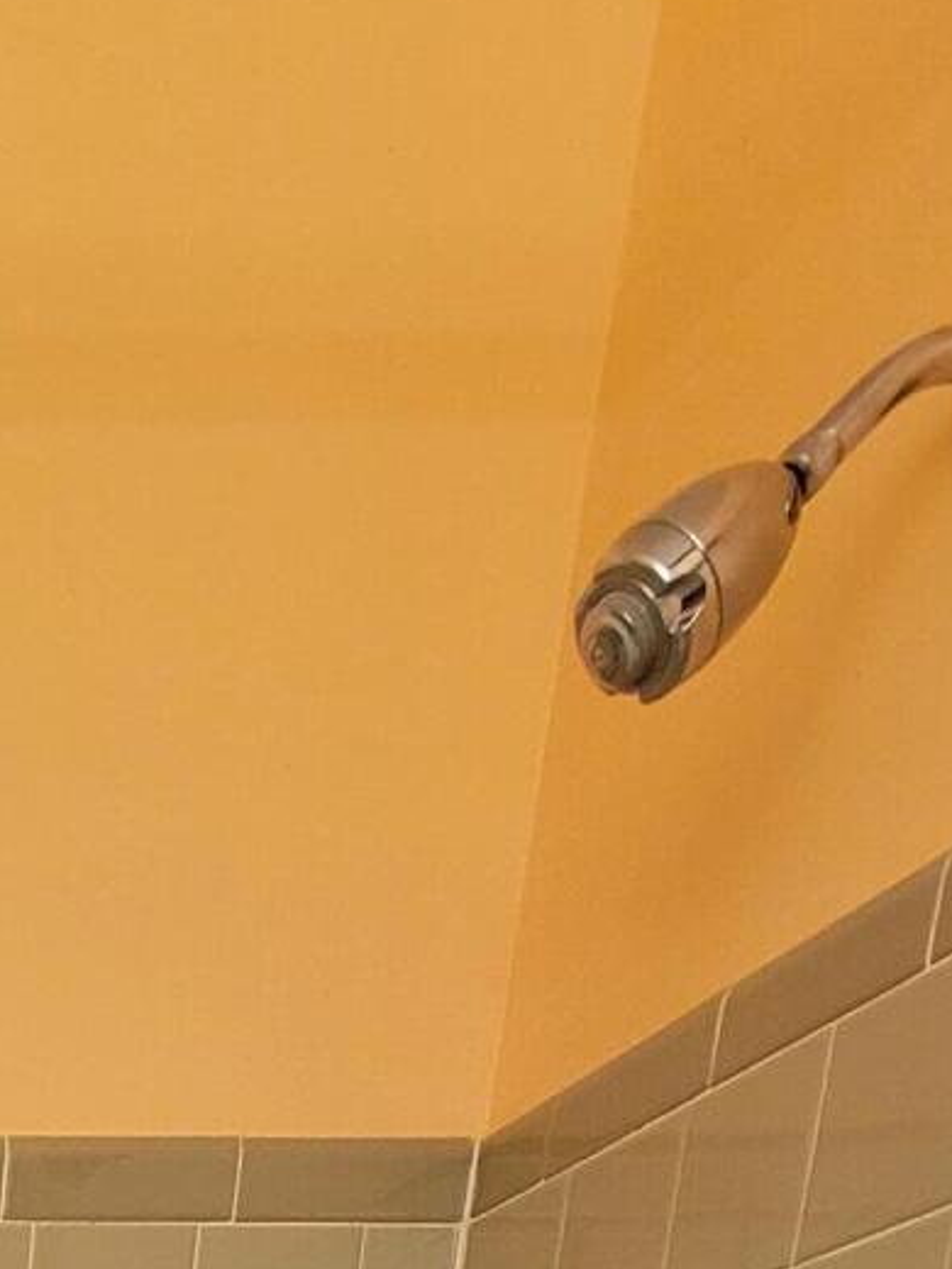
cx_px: -671
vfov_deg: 20.9
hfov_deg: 21.4
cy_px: 2404
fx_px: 1833
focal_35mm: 50
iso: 320
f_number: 2.2
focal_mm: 2.2
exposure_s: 1/30
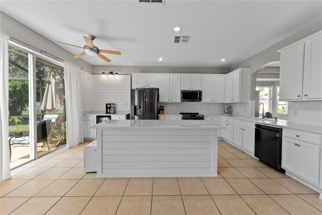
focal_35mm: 14
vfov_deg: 81.2
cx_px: 161
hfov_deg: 104.3
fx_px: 125
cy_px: 108
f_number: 7.1
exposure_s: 1/10
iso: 250
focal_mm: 14
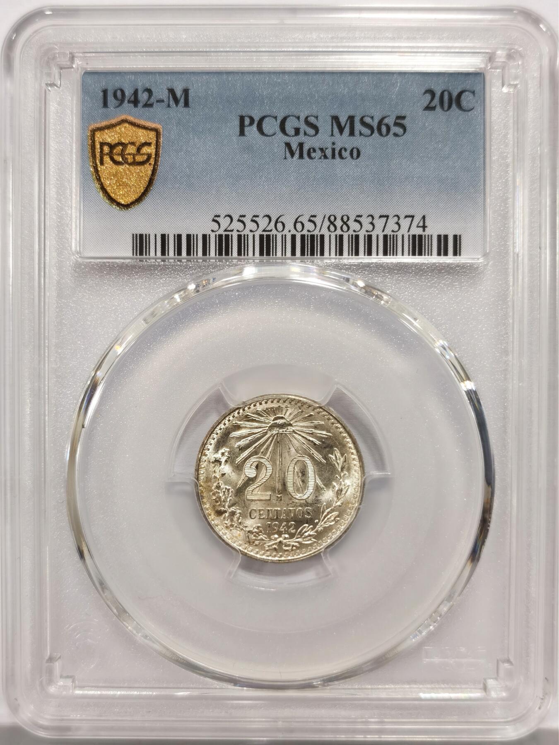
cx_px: 280
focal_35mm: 54
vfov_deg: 35.5
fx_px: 1163
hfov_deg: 27.0
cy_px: 372
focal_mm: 5.56
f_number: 16
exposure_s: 1/100
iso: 100
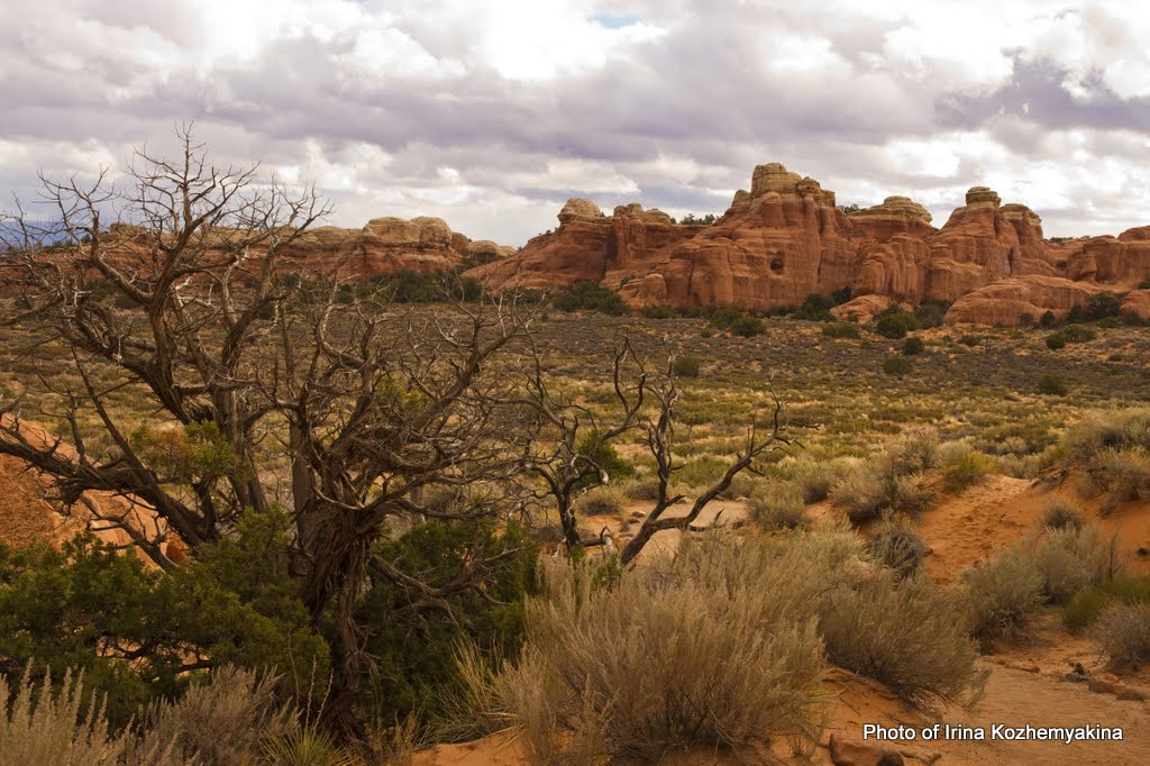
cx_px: 575
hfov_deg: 43.6
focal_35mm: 45
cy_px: 383
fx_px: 1437
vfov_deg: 29.8
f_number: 8
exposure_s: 1/160
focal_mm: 30
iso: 200
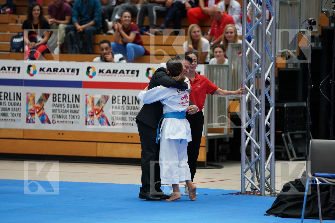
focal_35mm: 200
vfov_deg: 6.9
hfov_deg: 10.3
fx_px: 1861
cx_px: 168
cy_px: 112
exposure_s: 1/500
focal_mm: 200
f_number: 2.8
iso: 2000
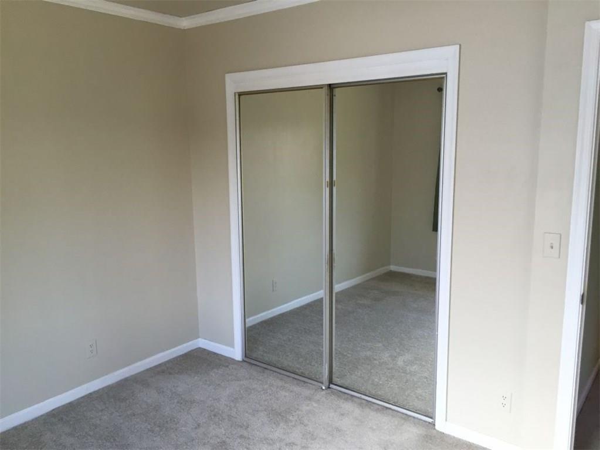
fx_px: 503
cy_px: 225
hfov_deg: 61.7
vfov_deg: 48.2
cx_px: 300
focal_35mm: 29
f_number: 2.2
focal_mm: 4.15
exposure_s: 1/30
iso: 40
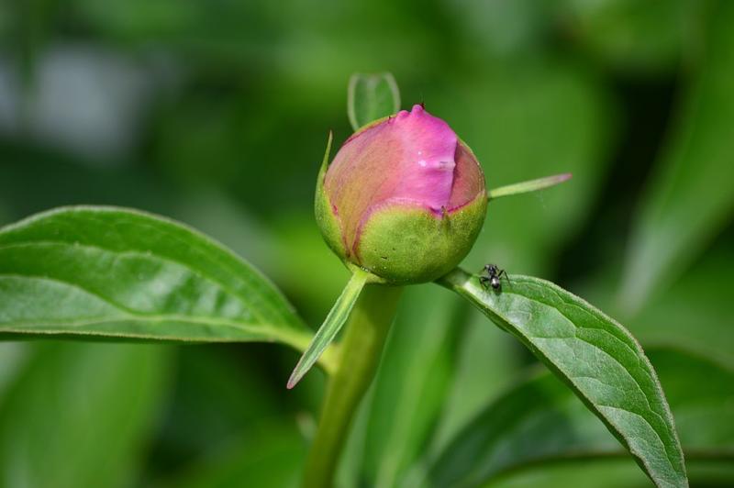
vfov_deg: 4.6
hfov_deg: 6.9
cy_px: 244
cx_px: 367
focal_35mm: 300
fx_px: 6111
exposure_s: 1/200
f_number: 5.6
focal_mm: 200
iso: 100
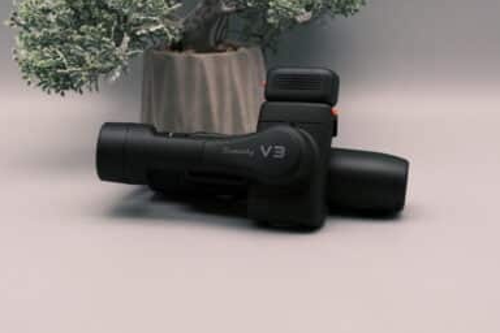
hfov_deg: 33.4
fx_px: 833
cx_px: 251
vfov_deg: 22.6
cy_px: 166
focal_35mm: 60
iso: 640
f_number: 7.1
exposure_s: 1/120
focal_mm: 39.6
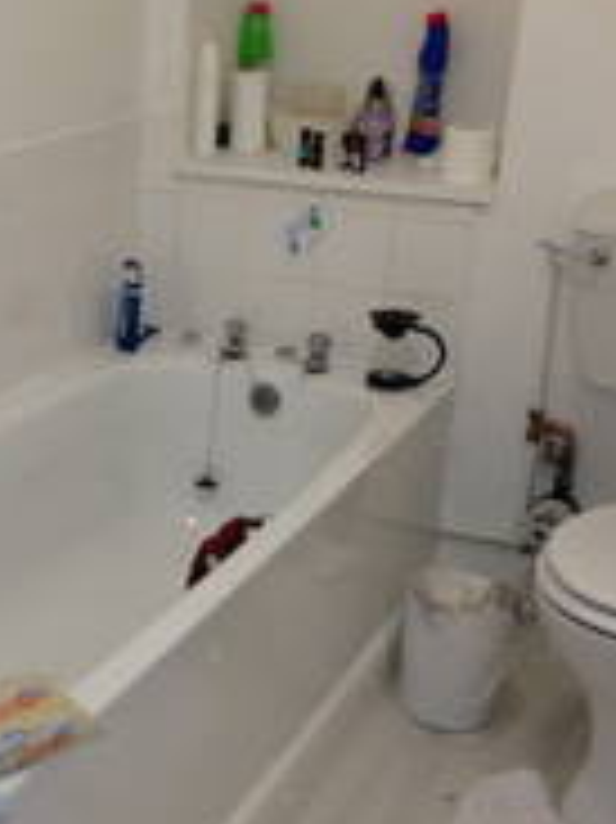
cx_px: 40
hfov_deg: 21.9
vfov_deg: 29.8
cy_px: 441
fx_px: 1544
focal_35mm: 65
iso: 50
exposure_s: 1/24
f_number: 2.4
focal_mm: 4.13
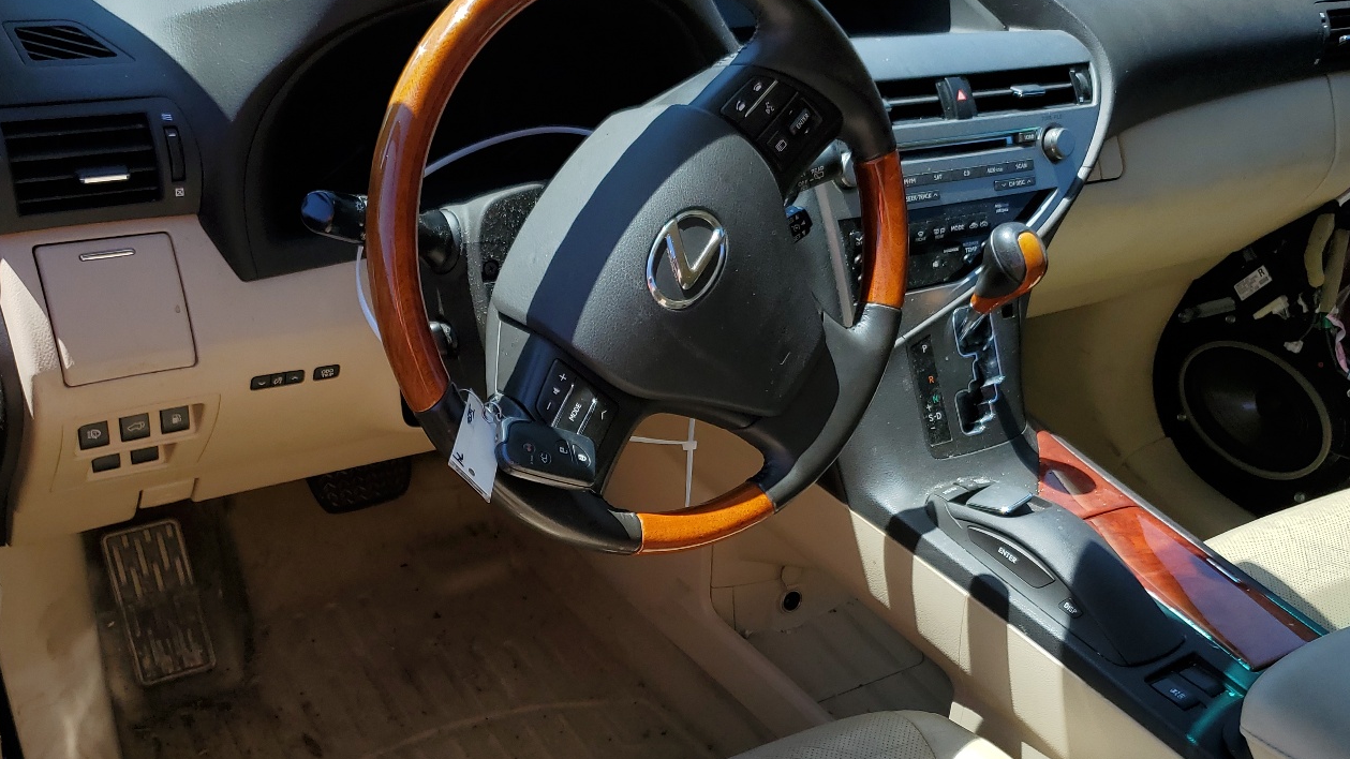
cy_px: 559
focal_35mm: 36
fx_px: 1289
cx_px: 648
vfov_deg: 32.3
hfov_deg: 55.3
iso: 50
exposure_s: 1/1429
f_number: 1.5
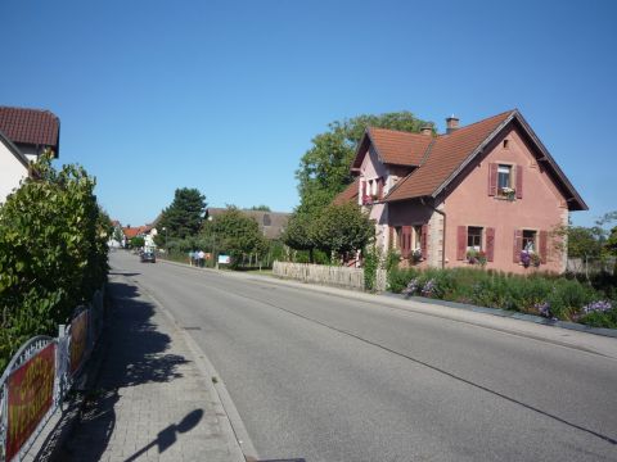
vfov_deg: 44.2
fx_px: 570
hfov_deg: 56.8
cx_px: 308
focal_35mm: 32
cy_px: 231
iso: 100
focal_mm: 5.2
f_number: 5.6
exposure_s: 1/400
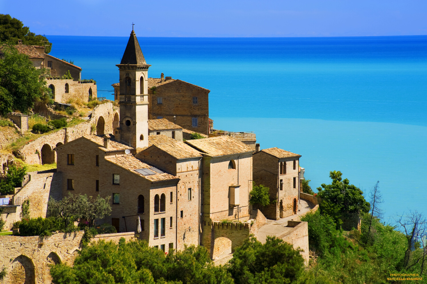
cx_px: 214
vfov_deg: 8.3
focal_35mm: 165
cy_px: 142
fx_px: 1956
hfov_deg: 12.5
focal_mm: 165
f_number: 10
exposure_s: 1/400
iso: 200
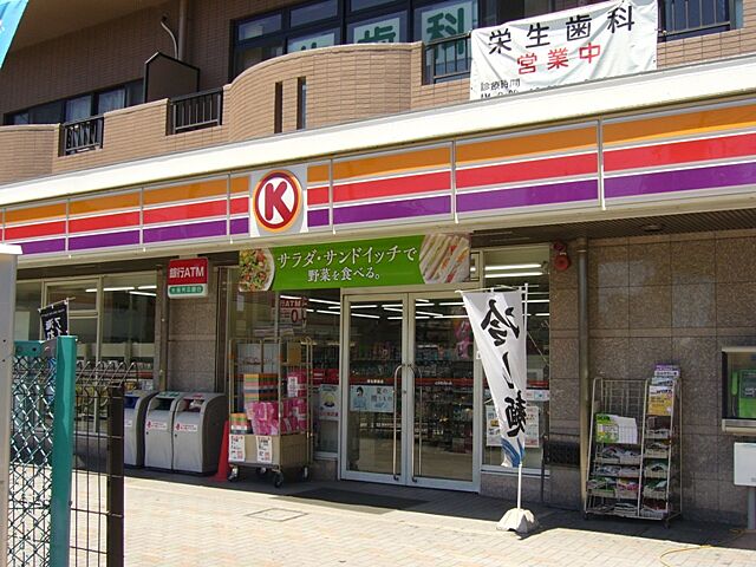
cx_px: 378
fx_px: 874
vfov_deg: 36.0
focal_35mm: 40
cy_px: 284
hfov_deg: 46.8
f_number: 6
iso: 80
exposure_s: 1/200
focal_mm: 6.6
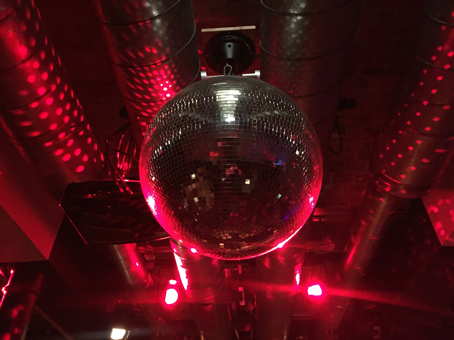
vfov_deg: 48.2
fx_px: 380
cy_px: 170
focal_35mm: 29
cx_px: 227
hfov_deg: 61.7
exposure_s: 1/17
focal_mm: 4.15
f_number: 2.2
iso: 500
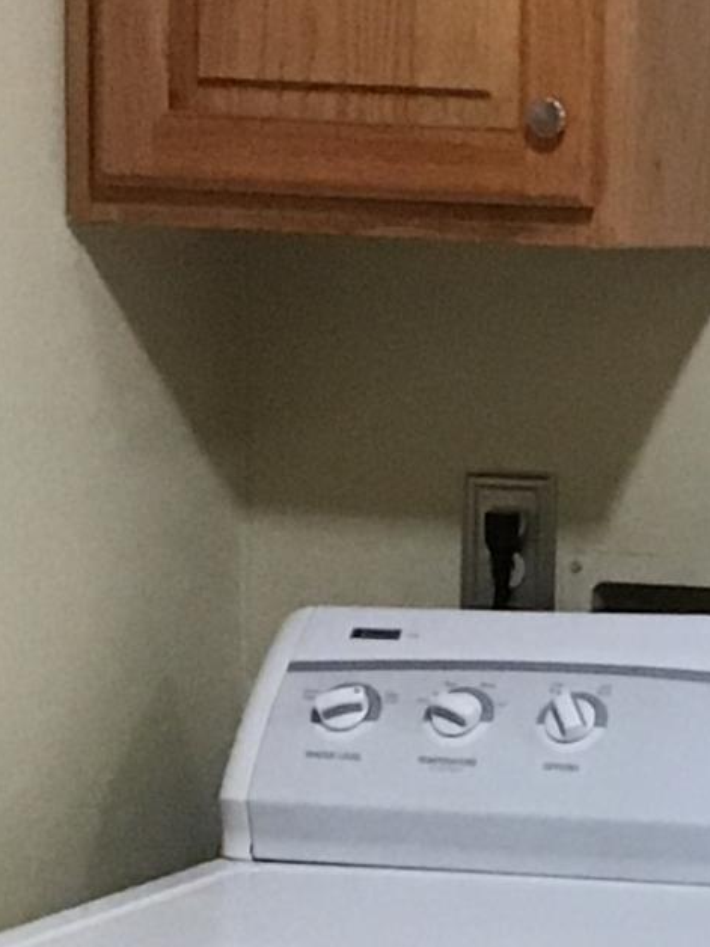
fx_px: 4047
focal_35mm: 148
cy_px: 725
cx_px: 1072
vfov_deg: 13.3
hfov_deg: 9.7
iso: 200
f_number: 2.4
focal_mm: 3.3
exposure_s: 1/30
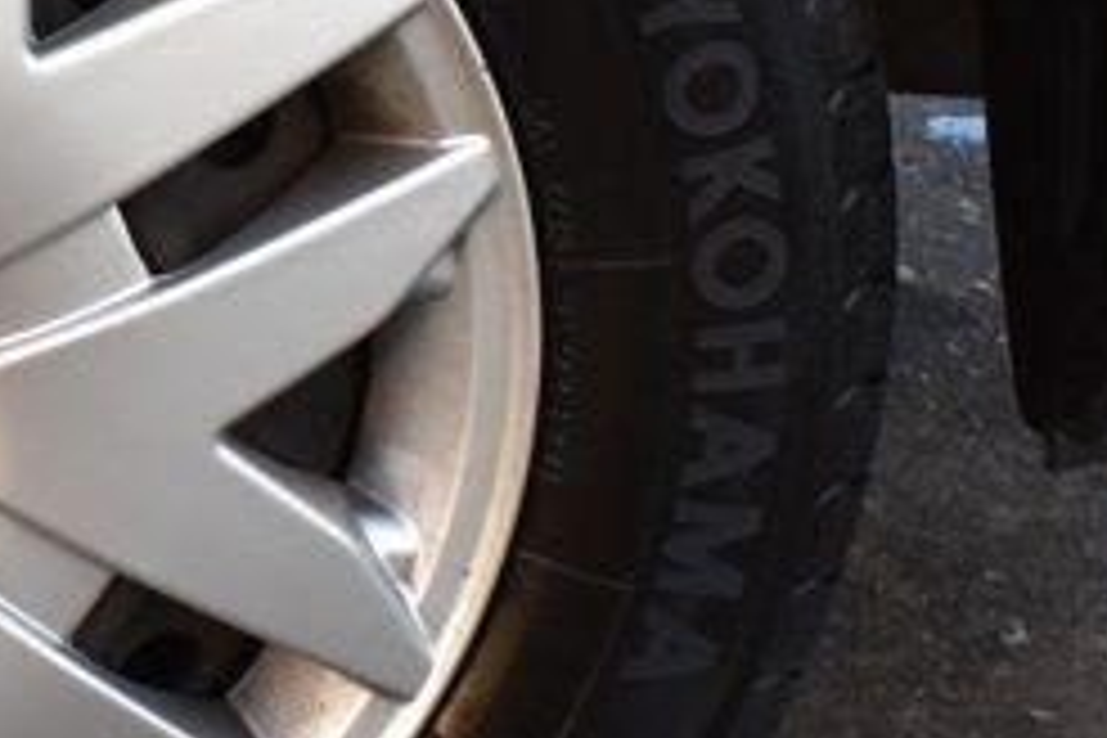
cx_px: -122
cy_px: 76
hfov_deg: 15.9
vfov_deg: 10.9
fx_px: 3843
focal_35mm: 125
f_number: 8
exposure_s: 1/60
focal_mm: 20
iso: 400
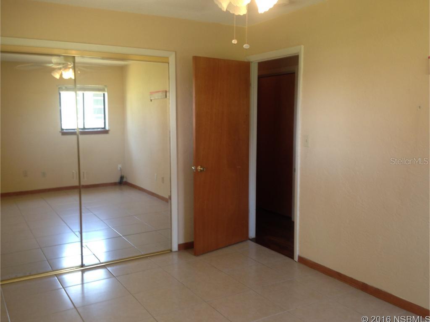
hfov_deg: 55.4
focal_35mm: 33
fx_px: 410
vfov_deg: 42.9
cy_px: 161
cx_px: 215
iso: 64
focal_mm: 4.12
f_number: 2.4
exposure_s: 1/20
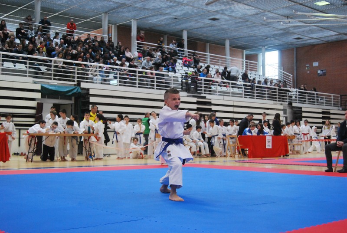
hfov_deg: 41.0
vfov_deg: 28.2
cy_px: 116
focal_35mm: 48
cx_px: 174
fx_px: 464
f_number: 4.5
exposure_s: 1/160
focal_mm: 32
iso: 1600
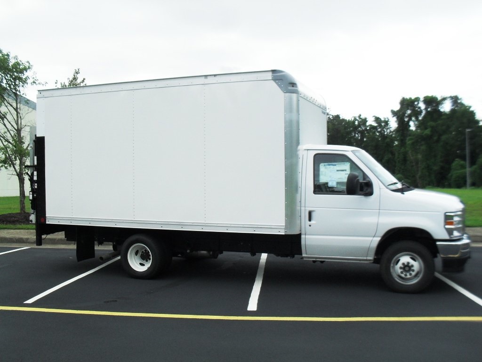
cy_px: 181
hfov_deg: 52.6
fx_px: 487
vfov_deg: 40.7
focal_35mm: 35
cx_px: 241
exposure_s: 1/90
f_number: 8.4
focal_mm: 6.3
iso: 100
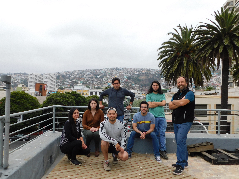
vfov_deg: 46.8
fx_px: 207
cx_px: 120
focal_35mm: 30
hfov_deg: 60.0
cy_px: 90
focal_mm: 5.3
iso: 125
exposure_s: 1/1250
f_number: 3.2
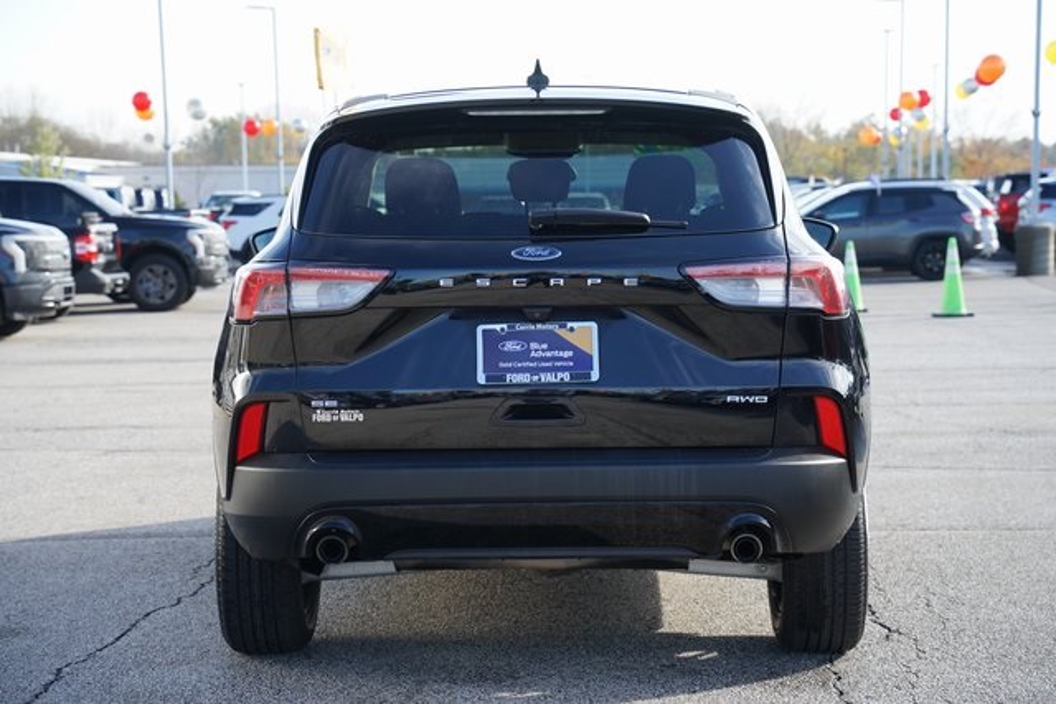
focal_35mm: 80
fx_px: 2347
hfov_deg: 25.4
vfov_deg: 17.1
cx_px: 528
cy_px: 352
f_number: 6.3
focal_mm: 80
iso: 100
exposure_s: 1/100
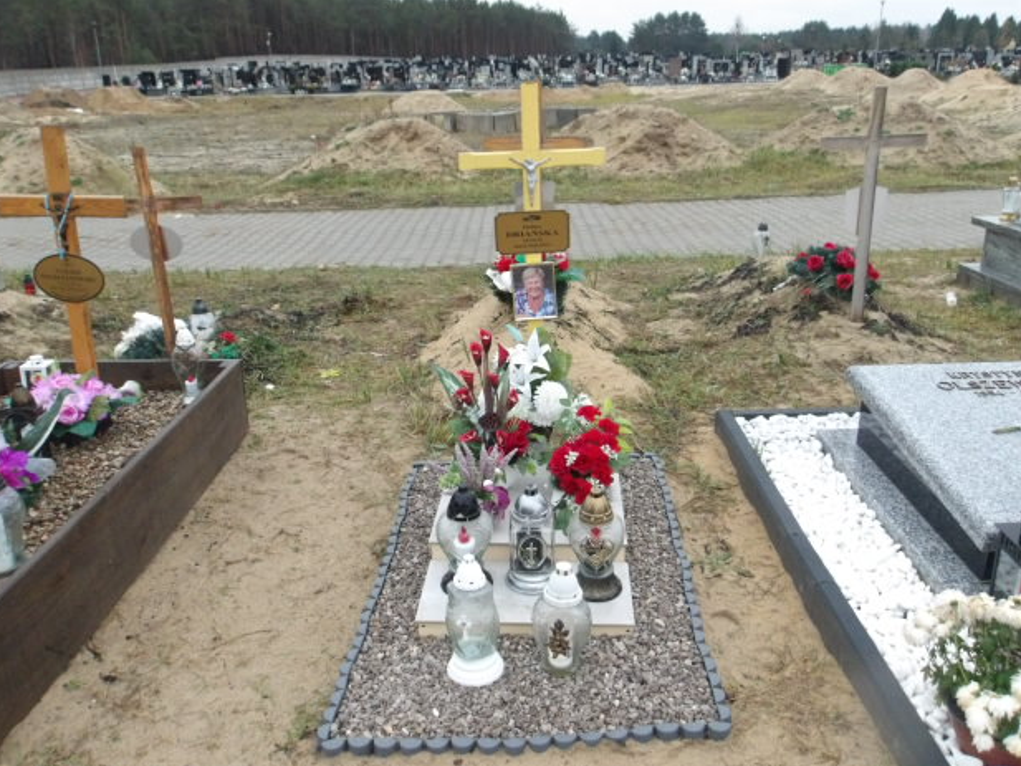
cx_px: 520
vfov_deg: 49.8
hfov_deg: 63.4
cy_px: 381
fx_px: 826
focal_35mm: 28
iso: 929
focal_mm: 4.9
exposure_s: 1/60
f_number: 10.4
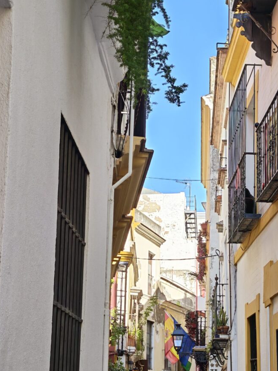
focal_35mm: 70
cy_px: 260
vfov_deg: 27.5
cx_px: 196
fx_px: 749
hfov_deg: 20.9
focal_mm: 6.55
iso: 50
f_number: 1.6
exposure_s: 1/490
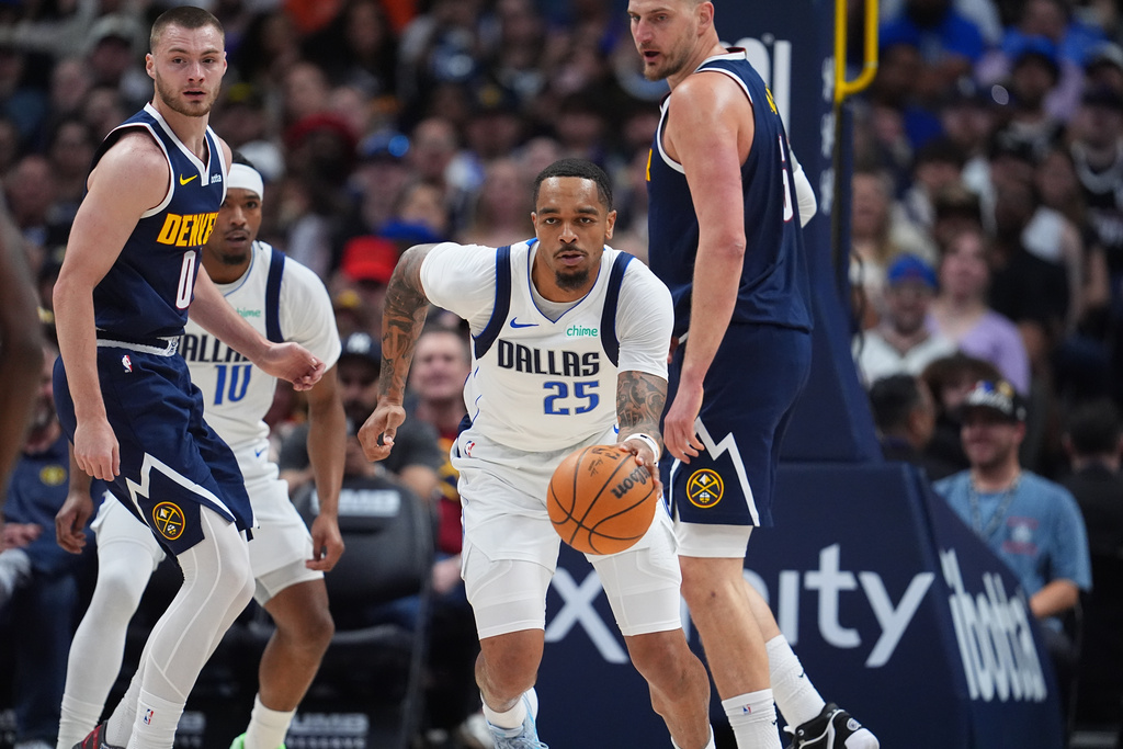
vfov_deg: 3.4
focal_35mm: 400
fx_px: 12479
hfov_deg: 5.2
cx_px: 562
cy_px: 374
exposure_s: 1/2000
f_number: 3.2
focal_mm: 400
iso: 5000
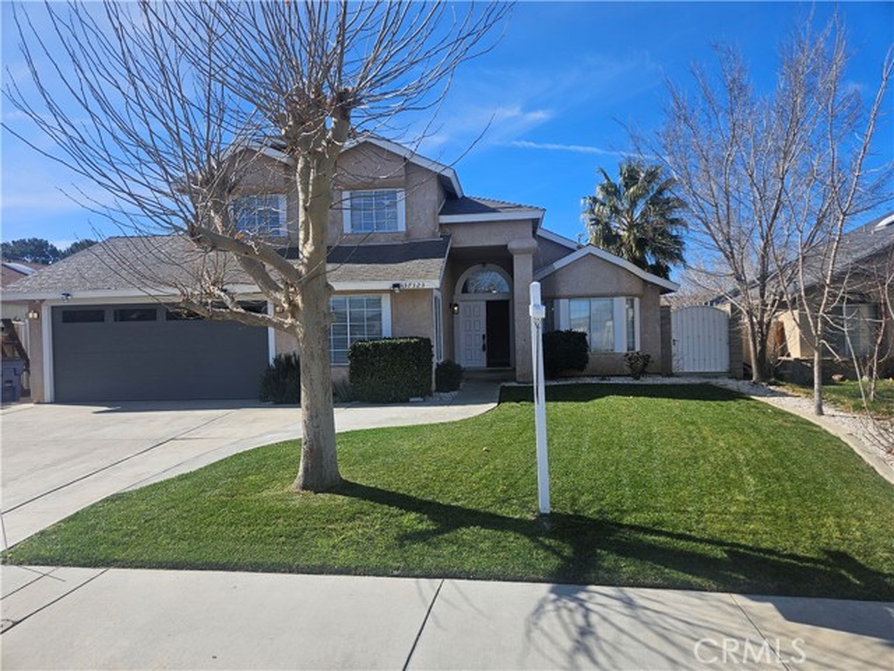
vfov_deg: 58.9
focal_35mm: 23
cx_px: 447
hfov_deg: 73.9
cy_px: 336
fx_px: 594
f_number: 1.8
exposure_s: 1/1983
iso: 25
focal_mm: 5.4
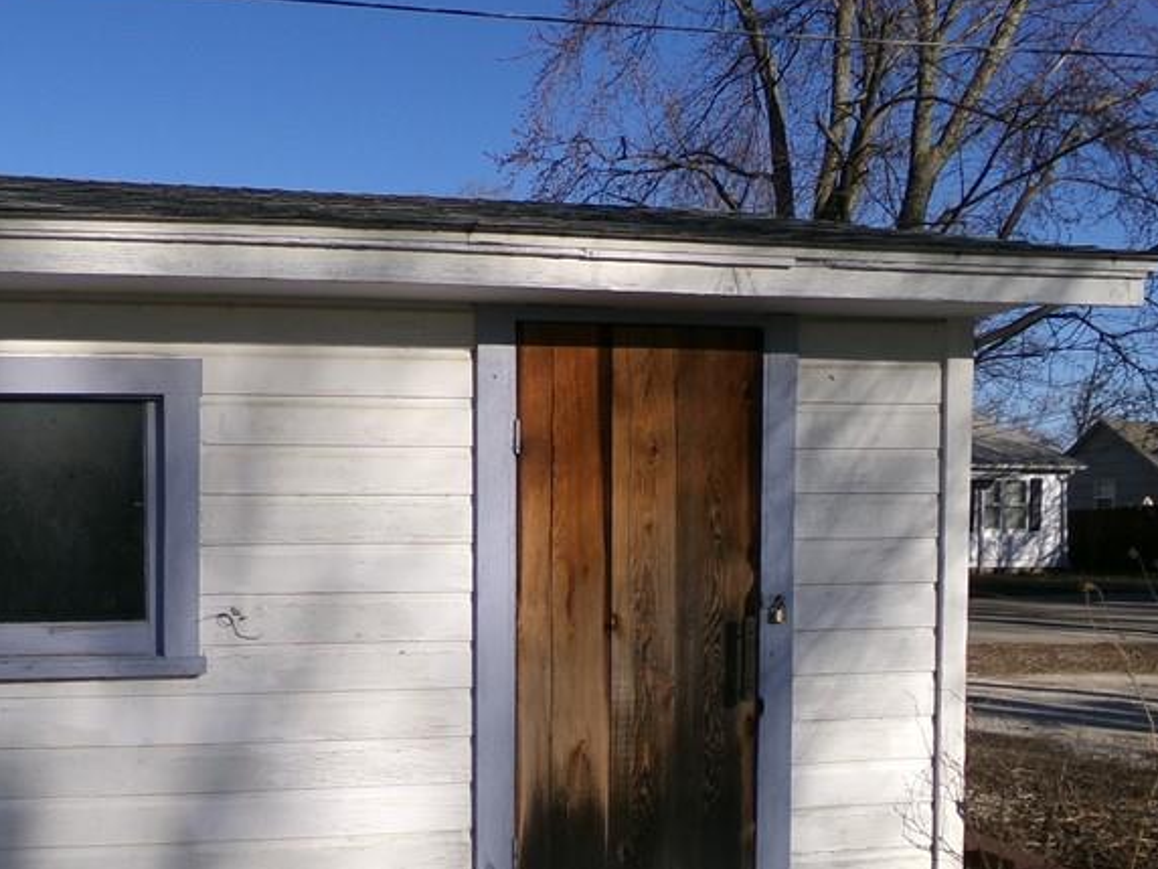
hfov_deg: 42.4
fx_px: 1438
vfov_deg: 33.1
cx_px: 283
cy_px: 624
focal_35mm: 43
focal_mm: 4.3
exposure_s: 1/140
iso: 100
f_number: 11.07
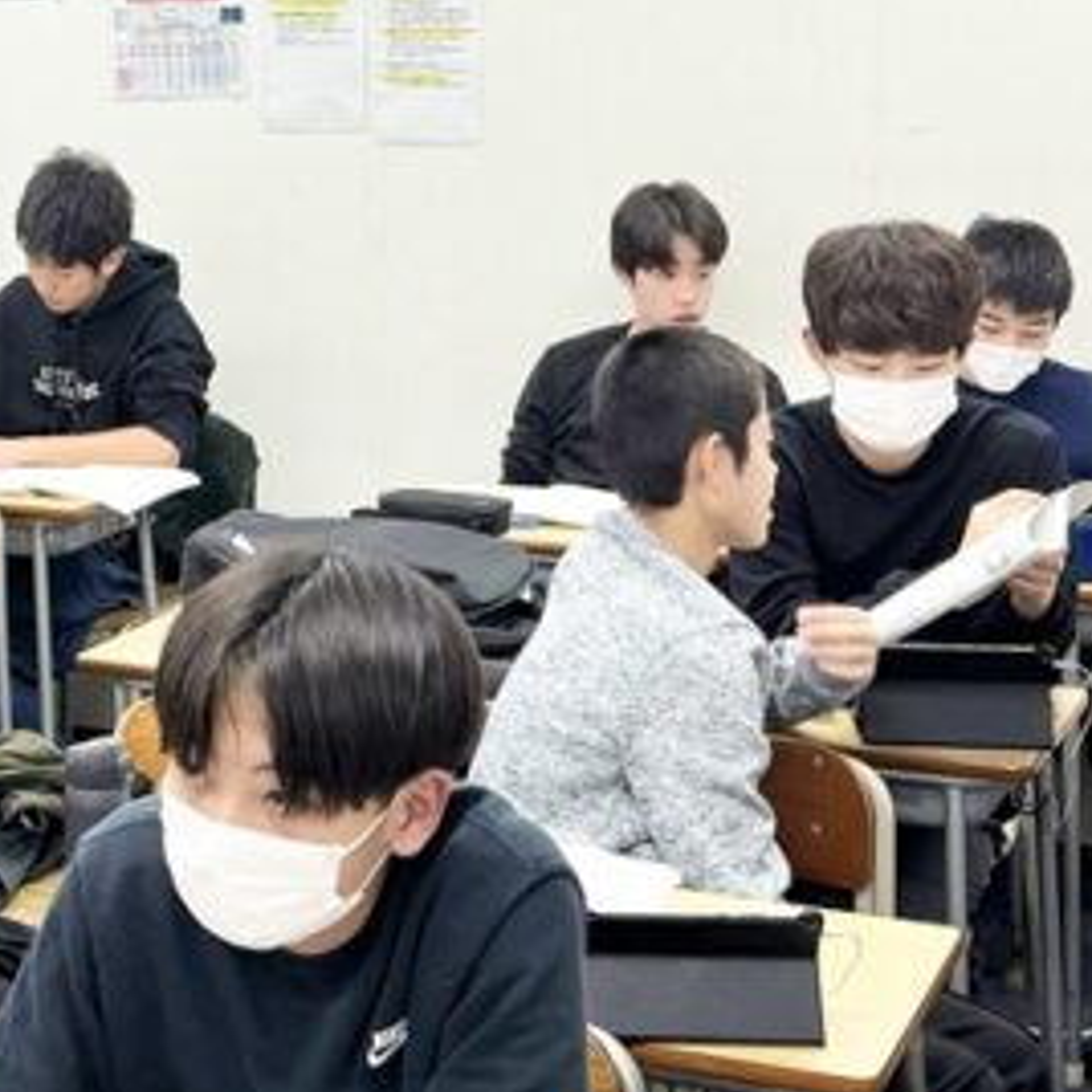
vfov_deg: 21.2
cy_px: 273
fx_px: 2891
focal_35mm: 81
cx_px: 159
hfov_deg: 21.0
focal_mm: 6.76
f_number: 1.78
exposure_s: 1/100
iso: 64
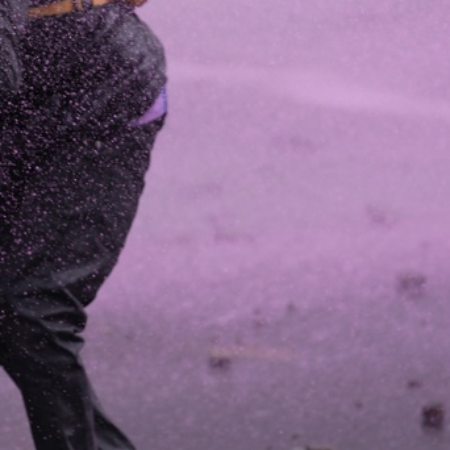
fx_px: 9928
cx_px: -105
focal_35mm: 675
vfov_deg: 2.6
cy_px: 145
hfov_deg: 2.6
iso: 320
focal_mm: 200
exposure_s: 1/2000
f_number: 2.8
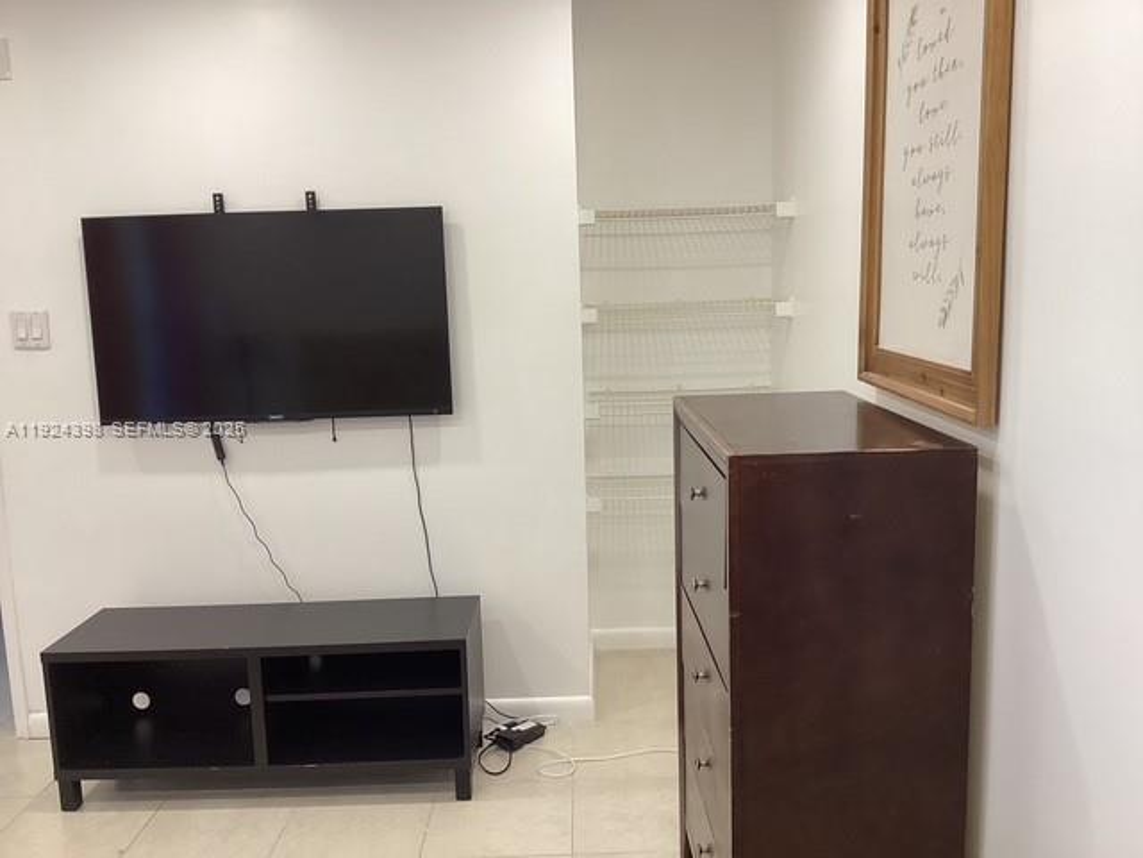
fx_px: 1024
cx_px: 572
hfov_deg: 58.4
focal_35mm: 31
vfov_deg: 45.4
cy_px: 429
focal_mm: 3.3
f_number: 2.4
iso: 100
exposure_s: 1/60
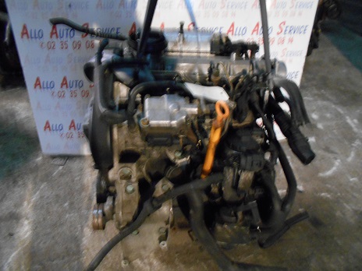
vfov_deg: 53.1
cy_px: 136
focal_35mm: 26
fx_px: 272
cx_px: 181
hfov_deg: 67.3
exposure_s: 1/4
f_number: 3.2
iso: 800
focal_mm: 4.6
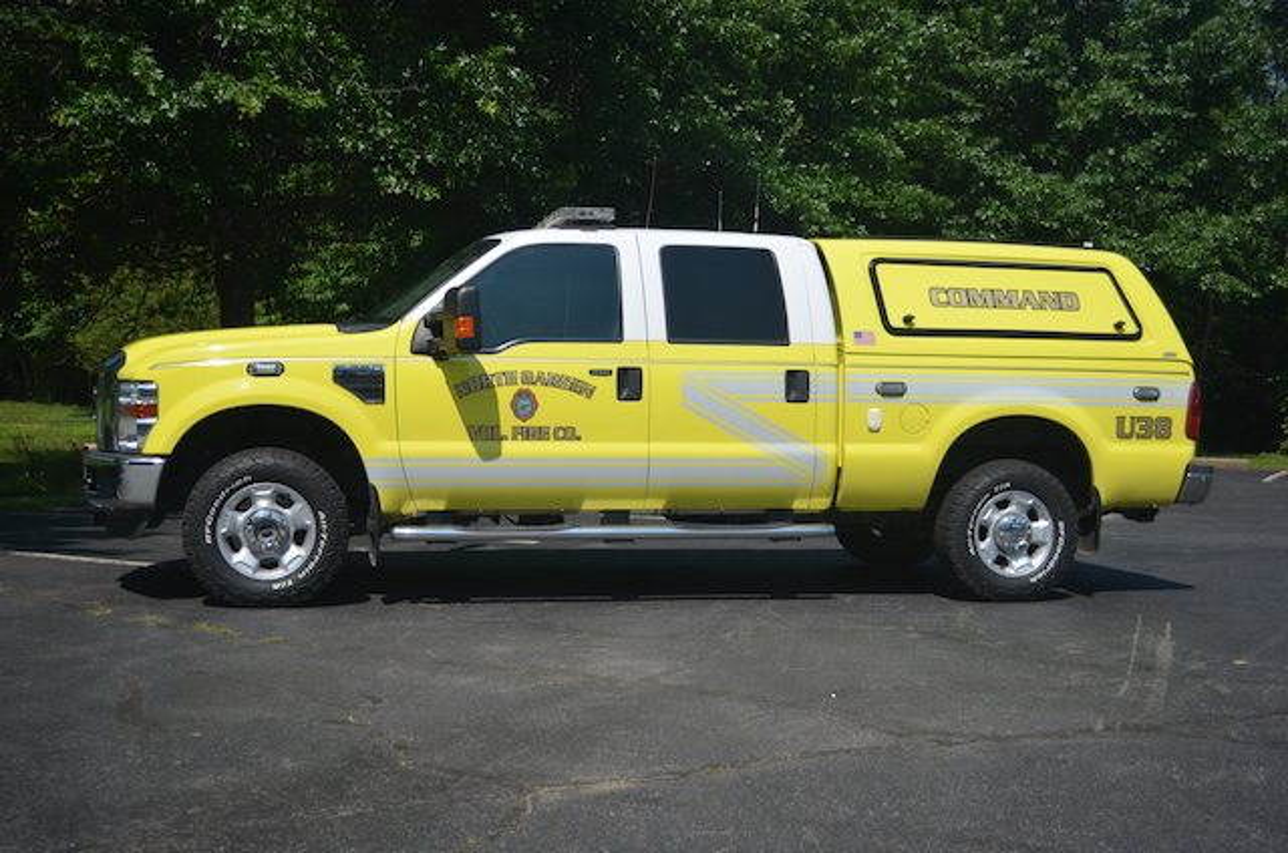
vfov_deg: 31.8
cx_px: 644
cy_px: 426
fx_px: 1500
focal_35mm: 42
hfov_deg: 46.5
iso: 200
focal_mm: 28
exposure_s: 1/2000
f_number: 4.5
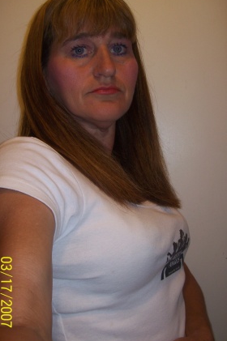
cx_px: 117
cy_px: 172
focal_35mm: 40
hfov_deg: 33.3
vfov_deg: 48.5
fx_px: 379
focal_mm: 6
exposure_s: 1/64
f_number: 2.7
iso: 80
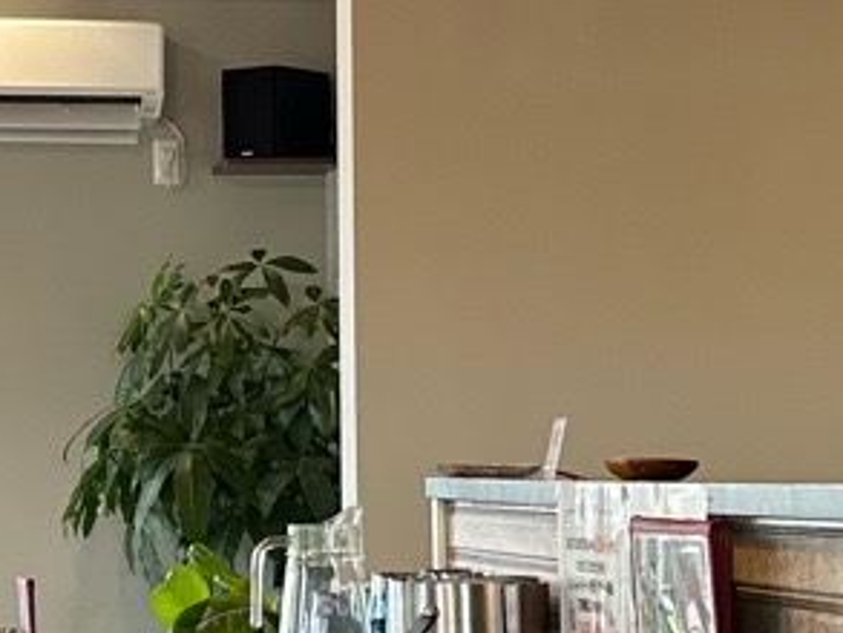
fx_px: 1730
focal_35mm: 71
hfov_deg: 27.2
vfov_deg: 20.7
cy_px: 265
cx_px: 276
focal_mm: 5.7
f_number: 1.5
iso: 100
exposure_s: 1/120
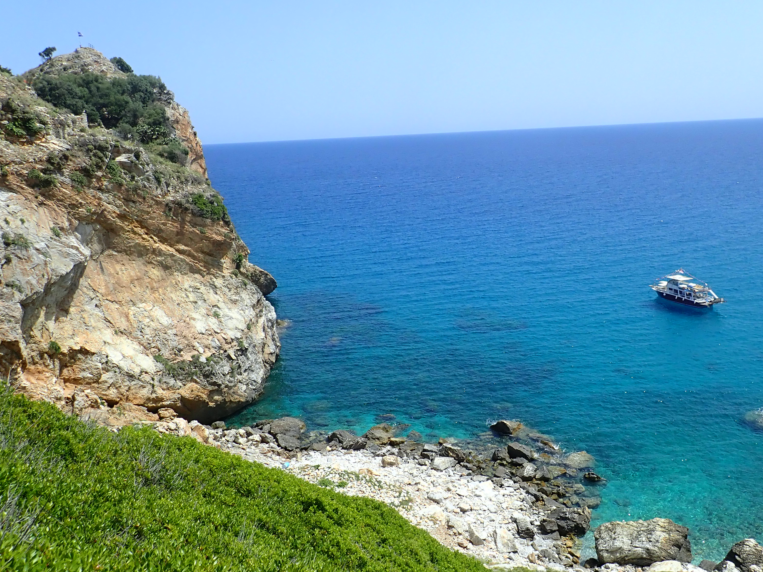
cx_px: 421
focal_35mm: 32
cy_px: 290
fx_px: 705
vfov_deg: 44.2
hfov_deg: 56.7
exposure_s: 1/200
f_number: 8
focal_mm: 4.5
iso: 100
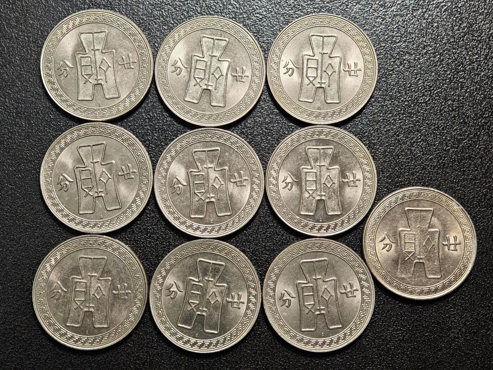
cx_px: 246
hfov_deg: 32.2
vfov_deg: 24.4
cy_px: 185
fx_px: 855
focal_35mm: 60
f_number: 2
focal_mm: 9
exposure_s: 1/120
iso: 500
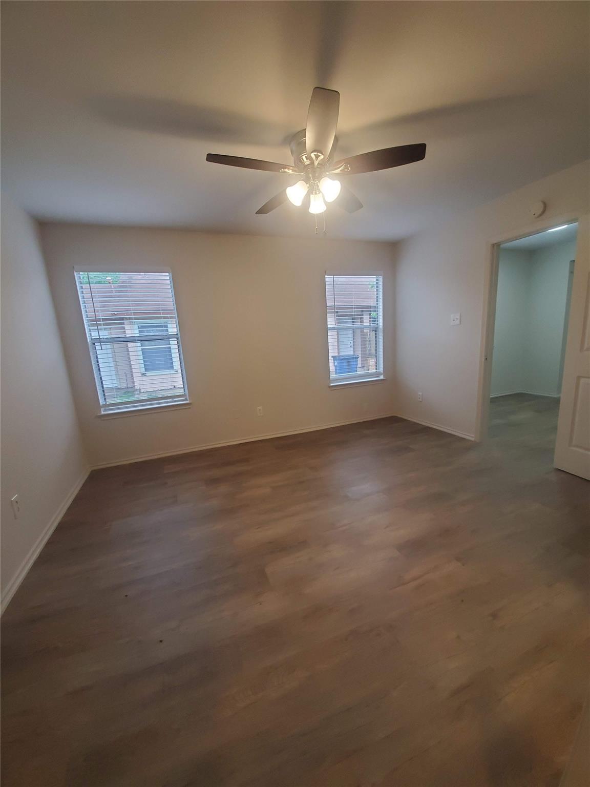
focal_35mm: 13
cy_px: 394
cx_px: 295
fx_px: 295
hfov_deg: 89.9
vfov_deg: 106.2
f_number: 2.2
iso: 200
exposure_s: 1/59
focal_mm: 1.8
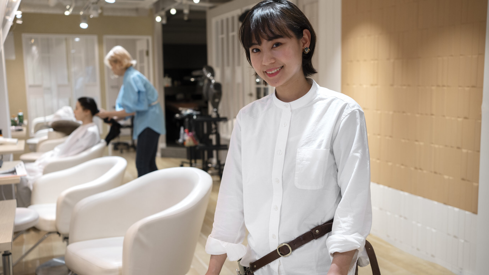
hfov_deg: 54.0
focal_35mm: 37
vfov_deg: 32.0
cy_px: 156
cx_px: 243
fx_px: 480
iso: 1000
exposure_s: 1/125
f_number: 3.5
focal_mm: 35
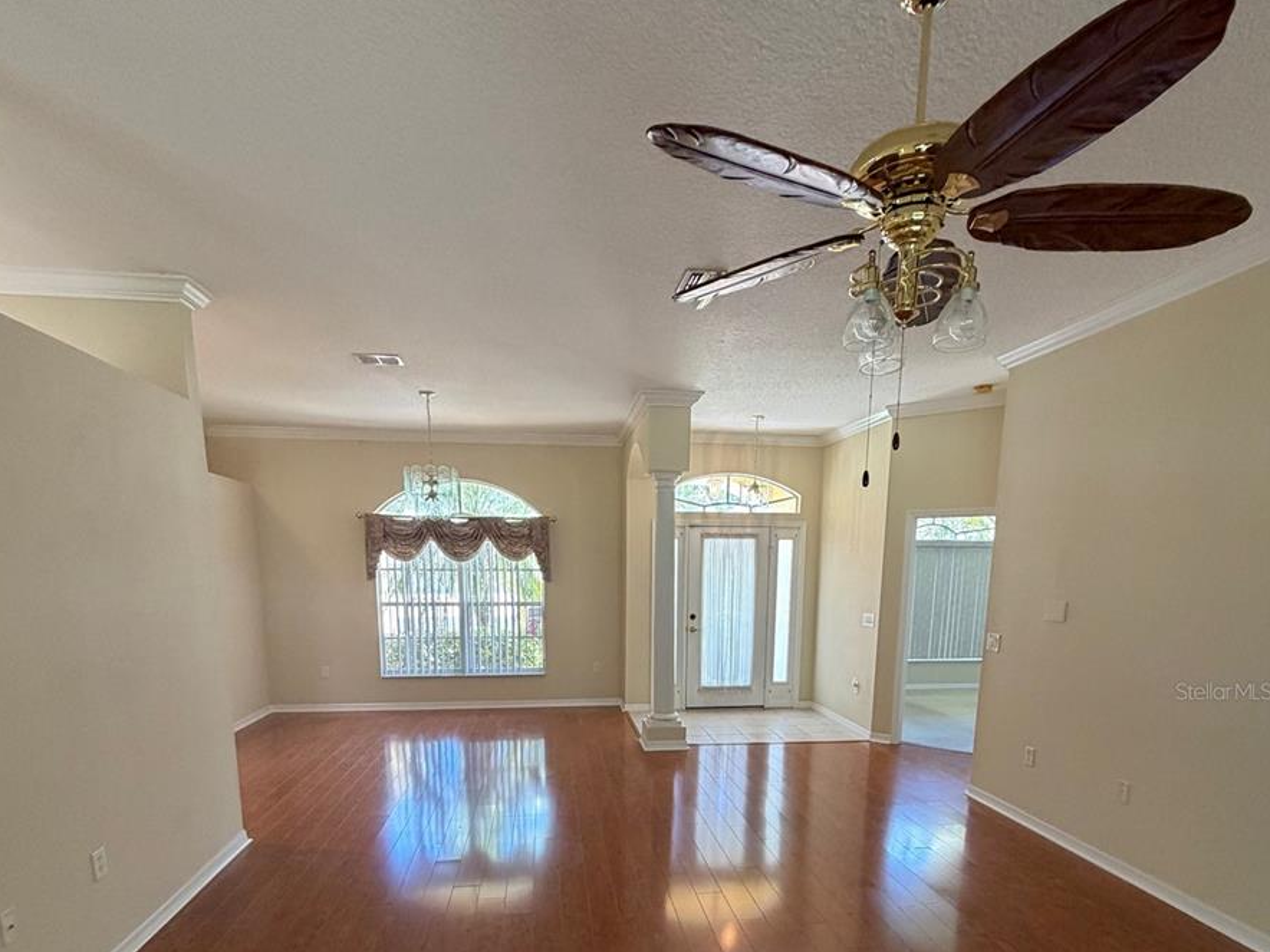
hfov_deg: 84.7
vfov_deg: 65.3
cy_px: 691
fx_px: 697
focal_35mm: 19
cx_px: 631
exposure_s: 1/60
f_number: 2.2
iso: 320
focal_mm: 2.22
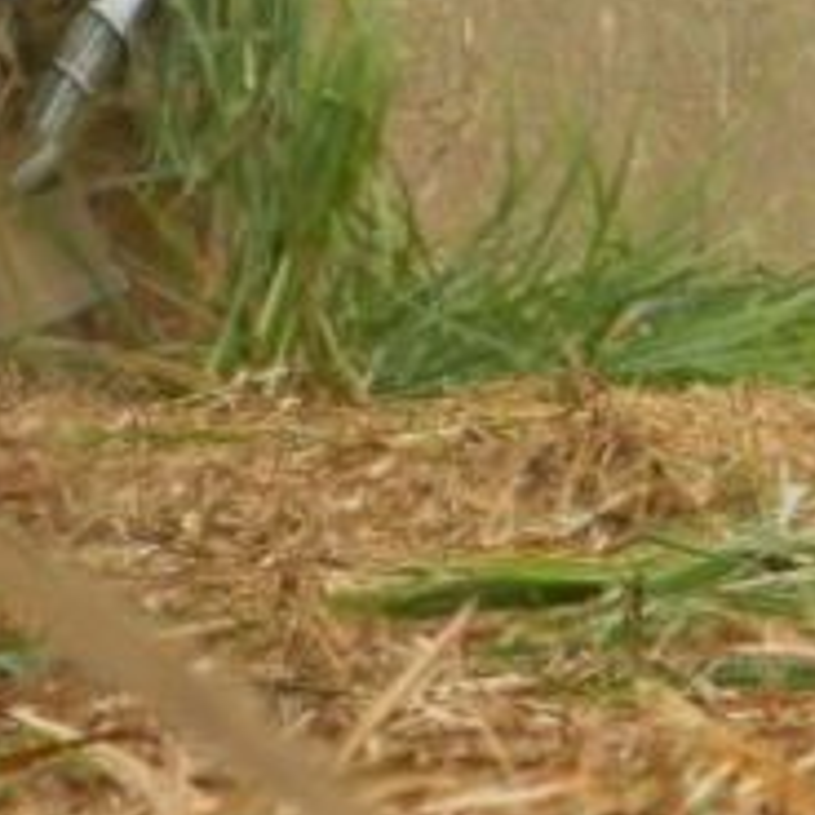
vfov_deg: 1.4
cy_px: -270
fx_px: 34442
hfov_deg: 1.4
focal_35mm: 1293
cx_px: 602
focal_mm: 71.2
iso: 80
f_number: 5.7
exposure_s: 1/160
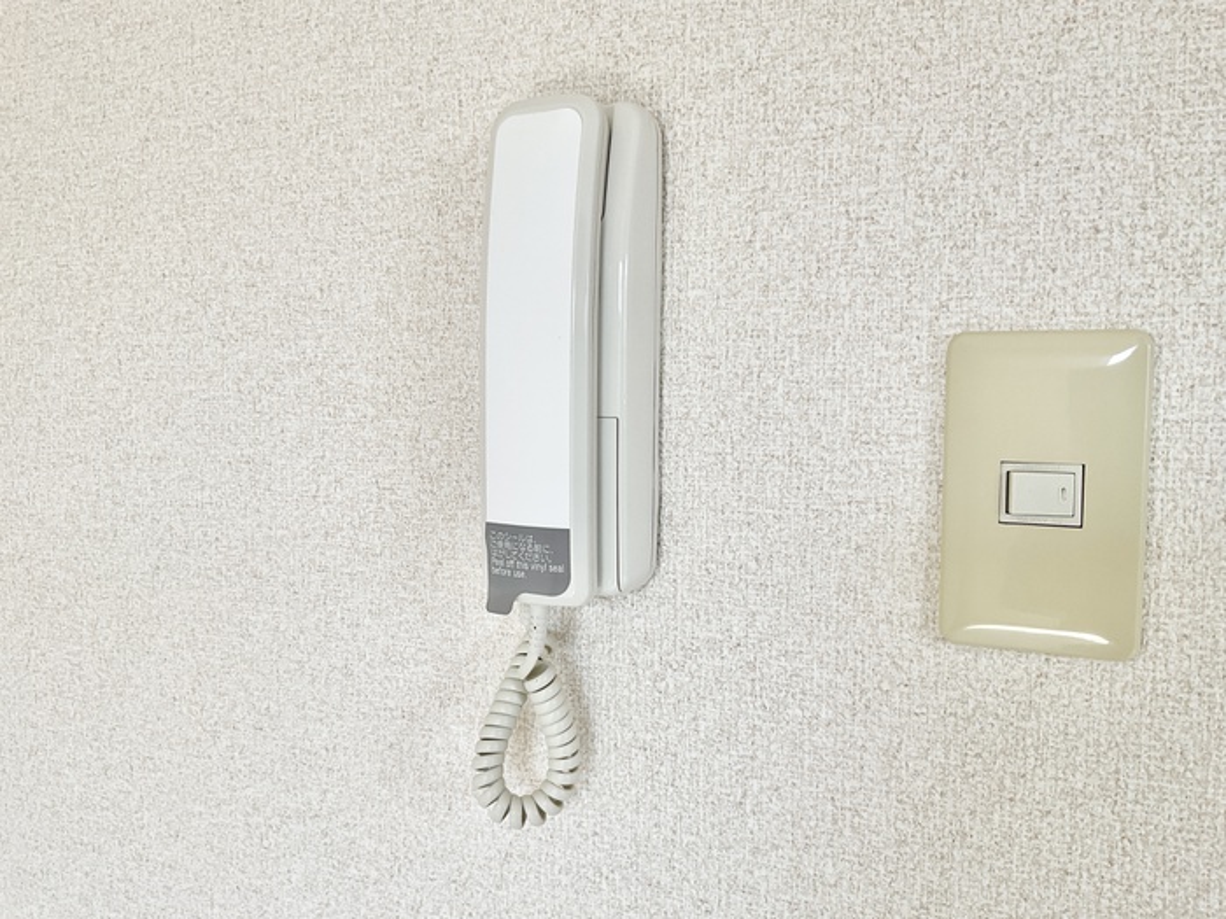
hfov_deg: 61.7
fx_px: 1027
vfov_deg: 48.2
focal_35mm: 29
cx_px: 613
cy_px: 460
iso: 16
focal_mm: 3
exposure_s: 1/122
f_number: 1.8
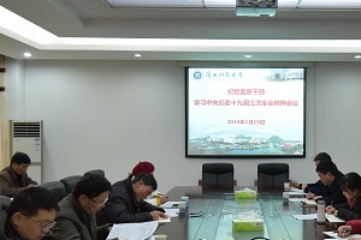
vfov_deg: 30.4
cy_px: 142
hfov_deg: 43.7
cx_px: 247
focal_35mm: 44
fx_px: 441
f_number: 5
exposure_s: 1/250
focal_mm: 22
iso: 3200
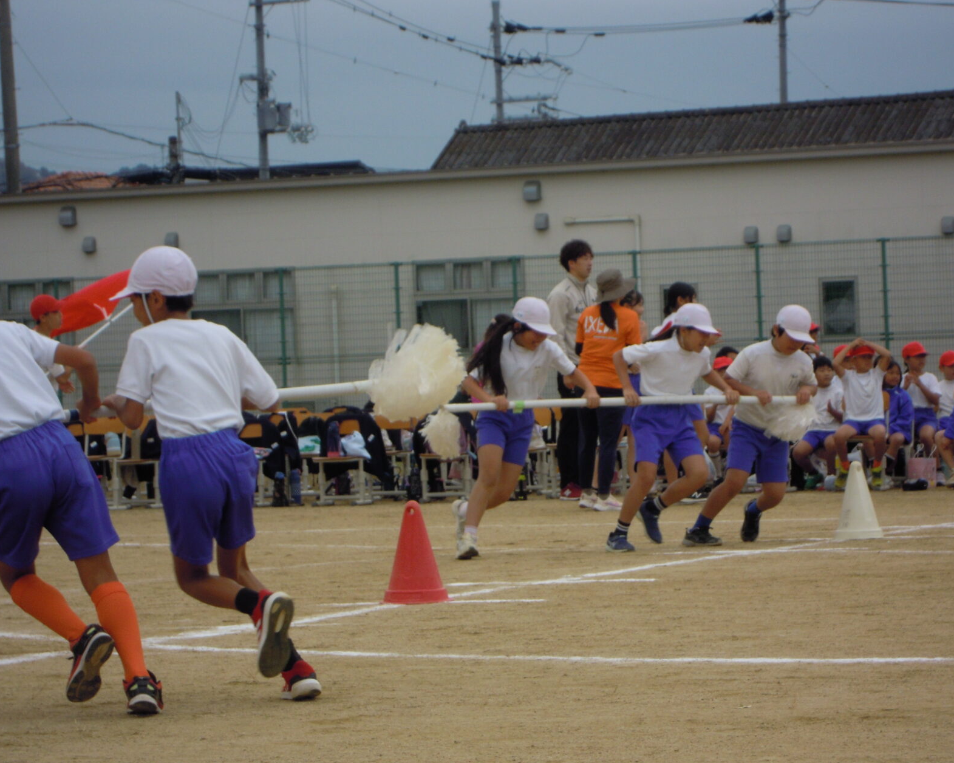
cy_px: 421
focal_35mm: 167
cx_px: 489
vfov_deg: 9.3
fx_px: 4715
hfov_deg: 11.6
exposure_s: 1/320
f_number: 6.6
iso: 100
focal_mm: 25
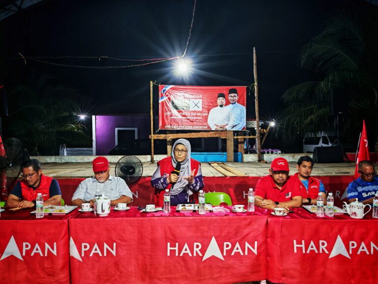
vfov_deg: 45.4
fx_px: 339
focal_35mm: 31
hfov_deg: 58.4
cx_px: 189
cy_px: 142
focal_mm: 6.83
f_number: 2
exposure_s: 1/50
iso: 640
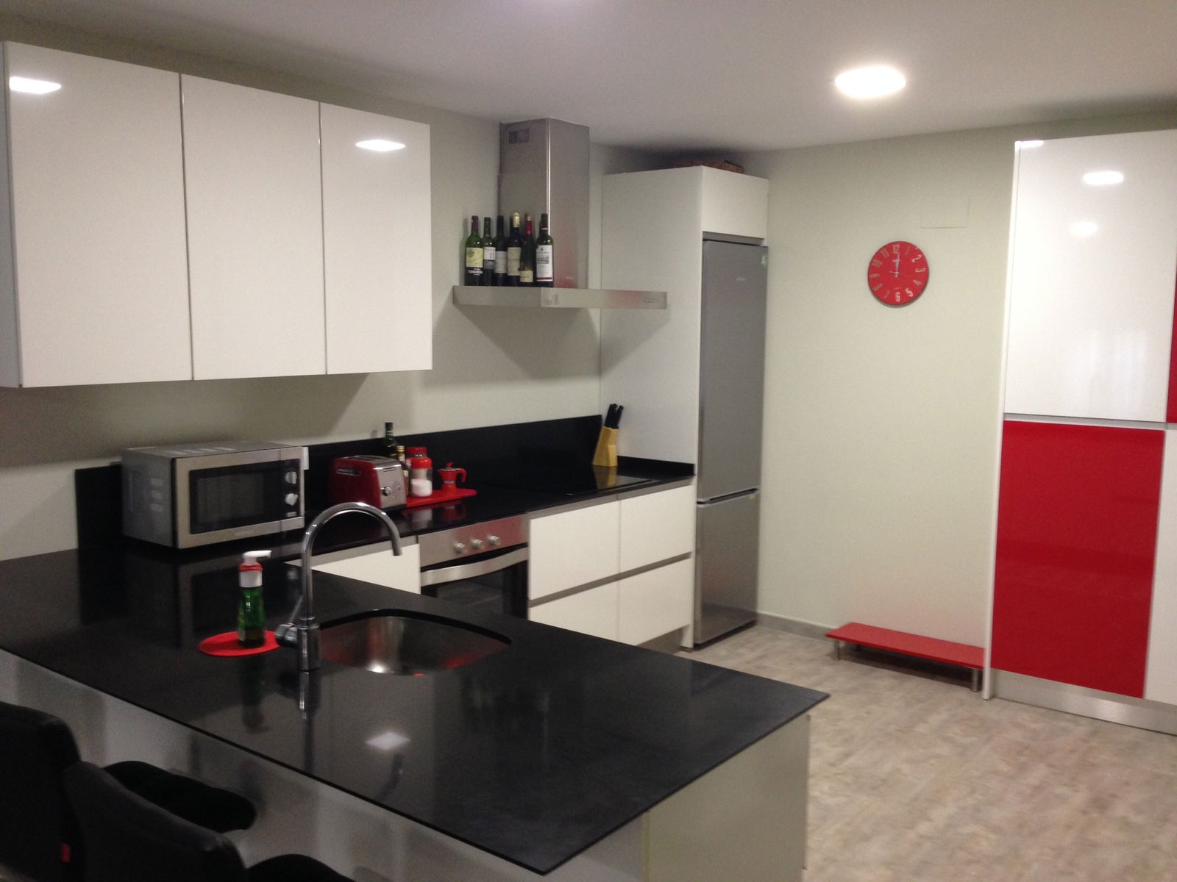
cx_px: 588
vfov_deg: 42.9
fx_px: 1122
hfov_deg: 55.4
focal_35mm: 33
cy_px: 441
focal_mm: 4.12
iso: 125
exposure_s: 1/20
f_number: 2.4
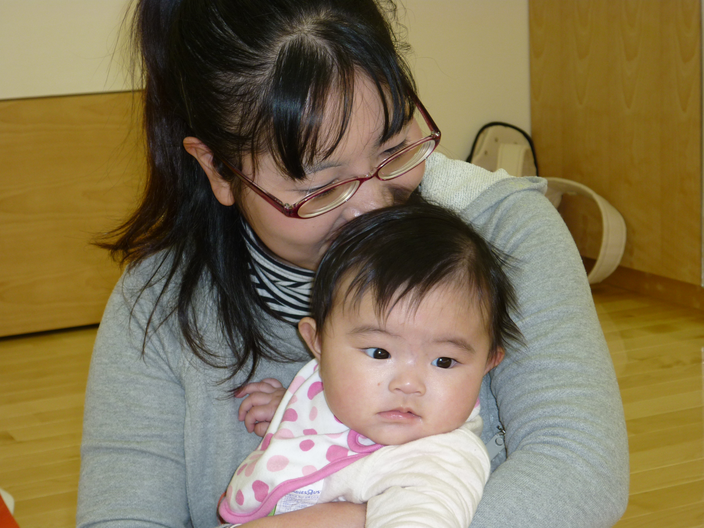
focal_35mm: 81
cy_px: 264
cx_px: 352
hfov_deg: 24.1
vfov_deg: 18.2
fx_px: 1647
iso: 100
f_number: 4.2
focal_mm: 13.3
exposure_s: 1/40
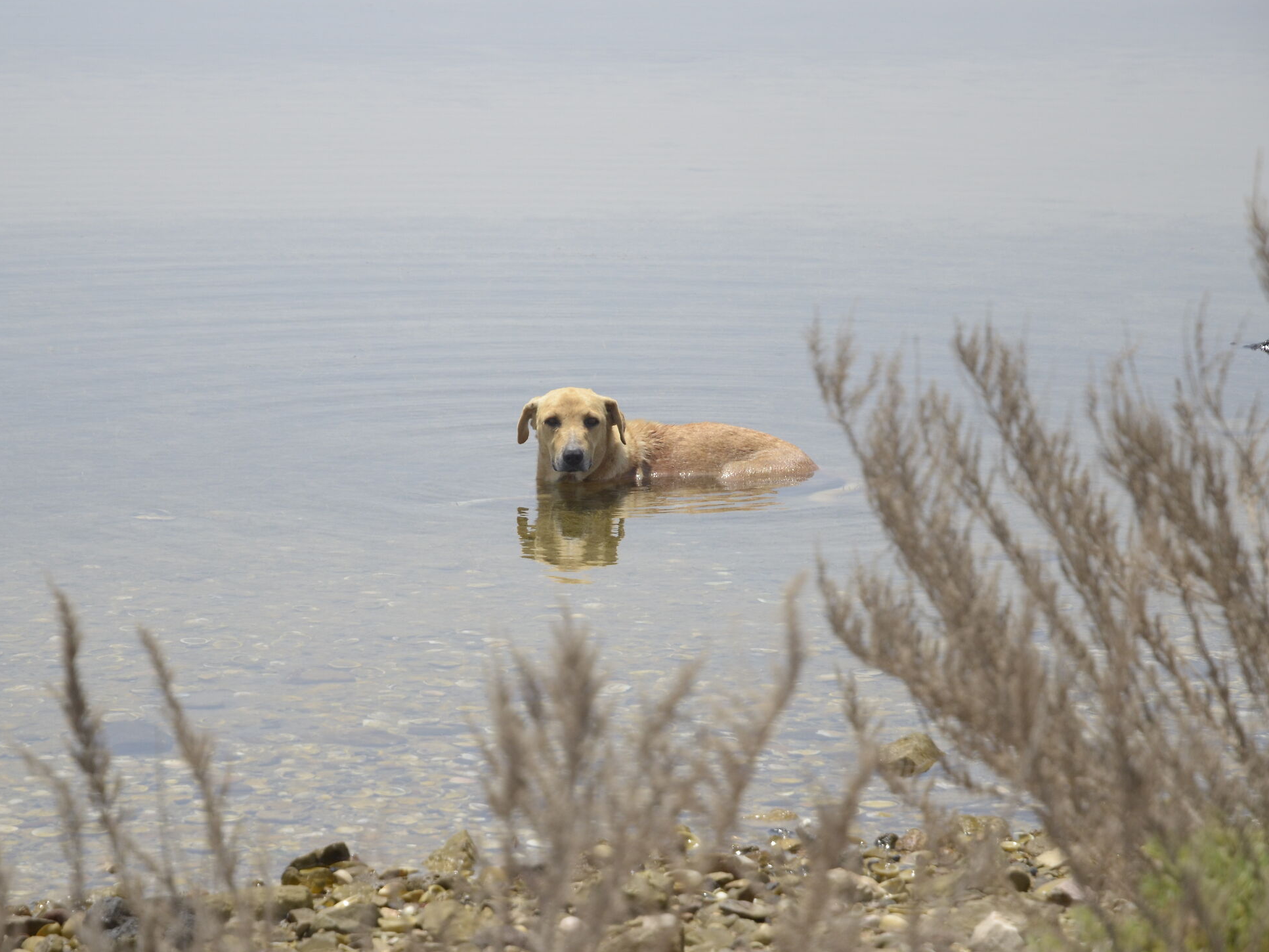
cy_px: 445
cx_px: 575
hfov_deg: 13.8
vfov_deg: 10.4
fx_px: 5243
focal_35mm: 143
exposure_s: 1/1600
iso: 400
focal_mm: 80
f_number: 6.3
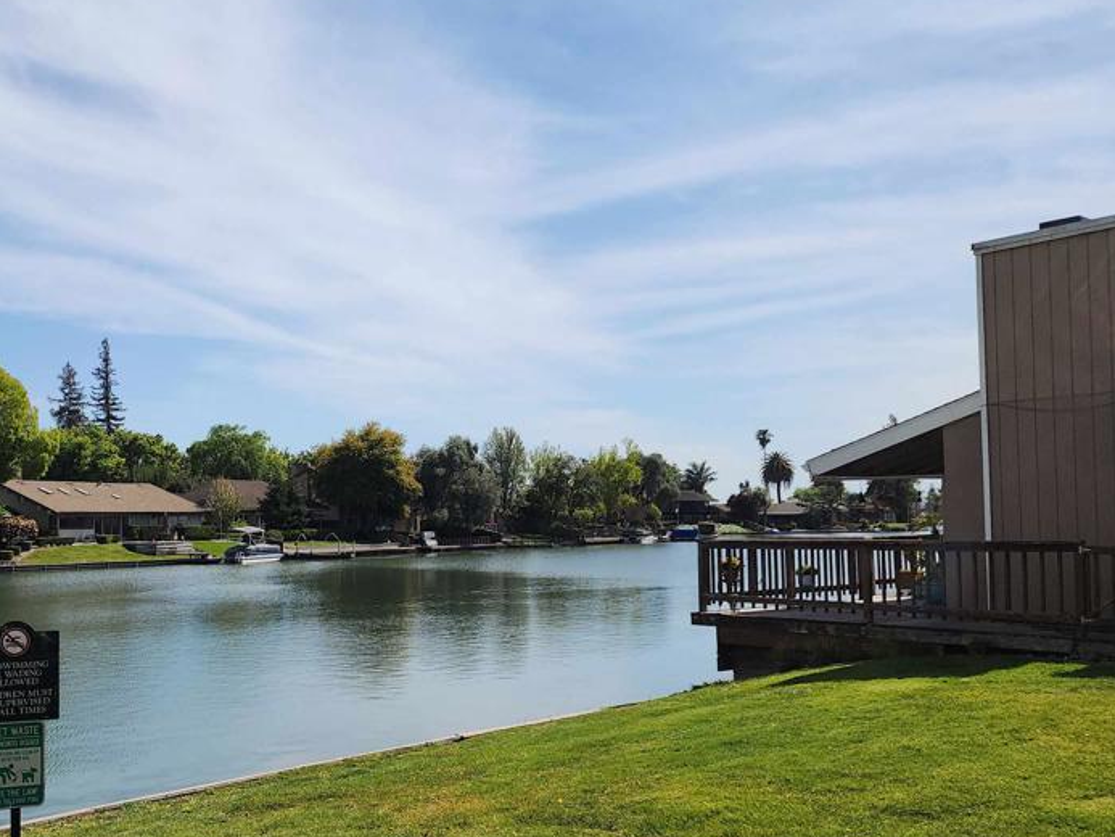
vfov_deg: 41.6
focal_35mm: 34
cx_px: 306
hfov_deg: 52.1
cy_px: 494
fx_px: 1095
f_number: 1.8
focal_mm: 6.4
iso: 12
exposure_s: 1/1785
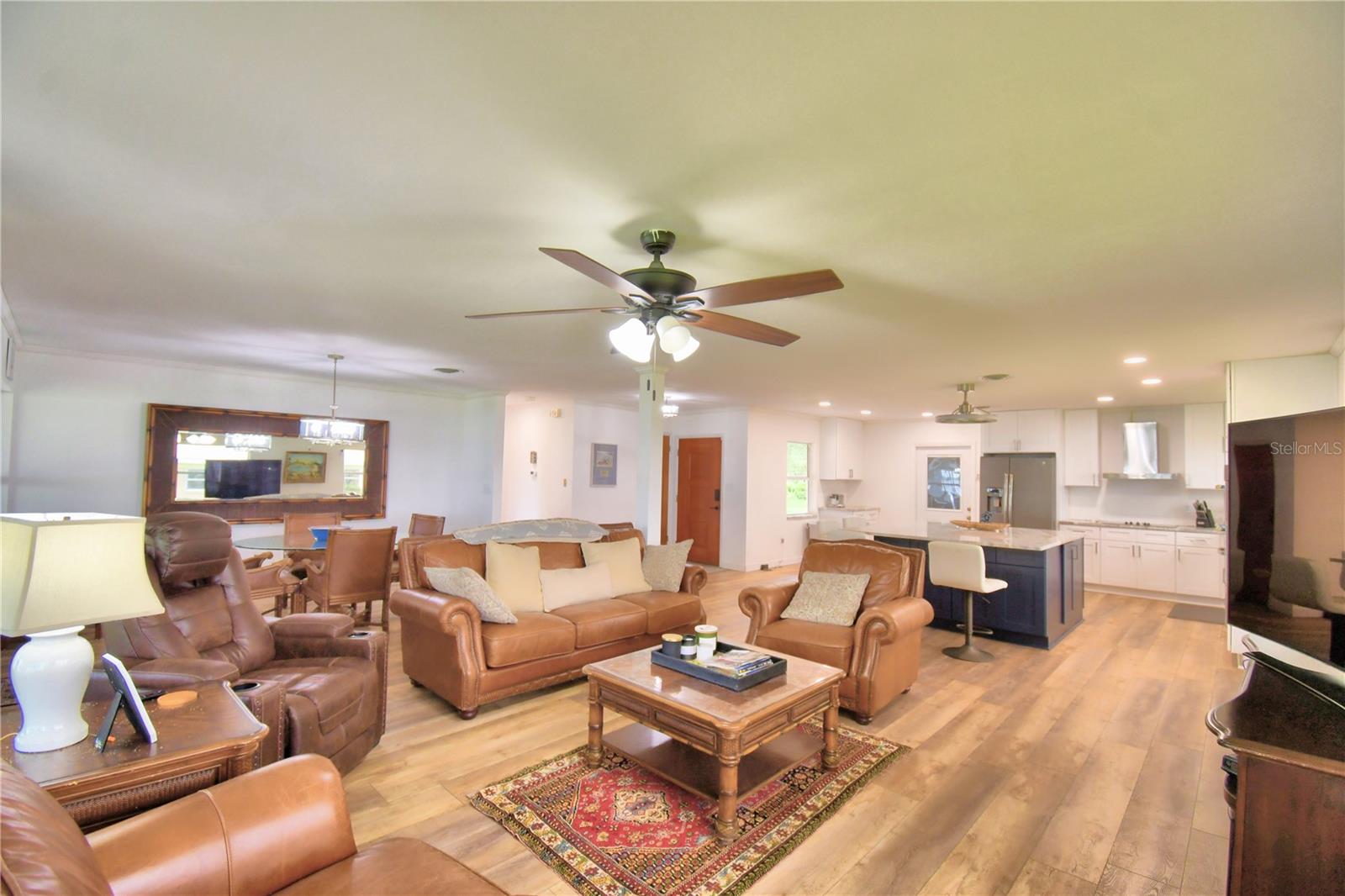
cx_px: 672
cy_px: 448
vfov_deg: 77.3
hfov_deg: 100.4
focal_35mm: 15
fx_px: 560
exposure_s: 1/50
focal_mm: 10
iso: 400
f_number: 4.5
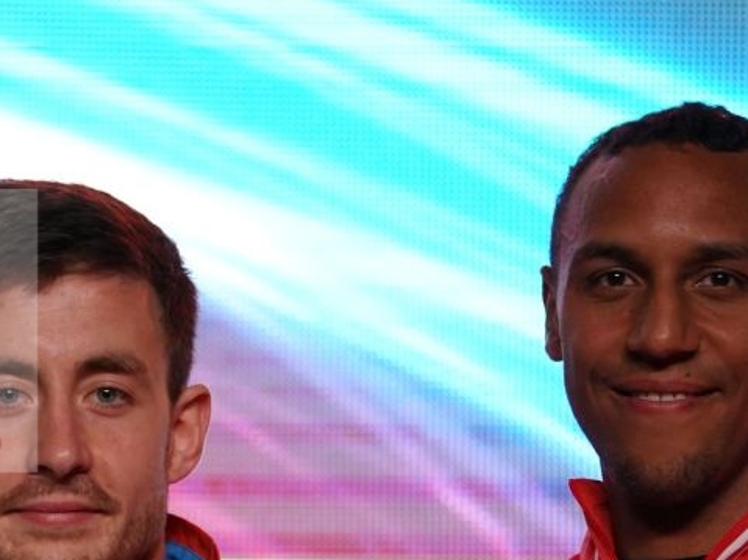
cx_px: -108
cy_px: 883
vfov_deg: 2.8
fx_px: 11406
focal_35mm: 528
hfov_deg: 3.7
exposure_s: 1/250
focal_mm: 146
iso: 1250
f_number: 2.8
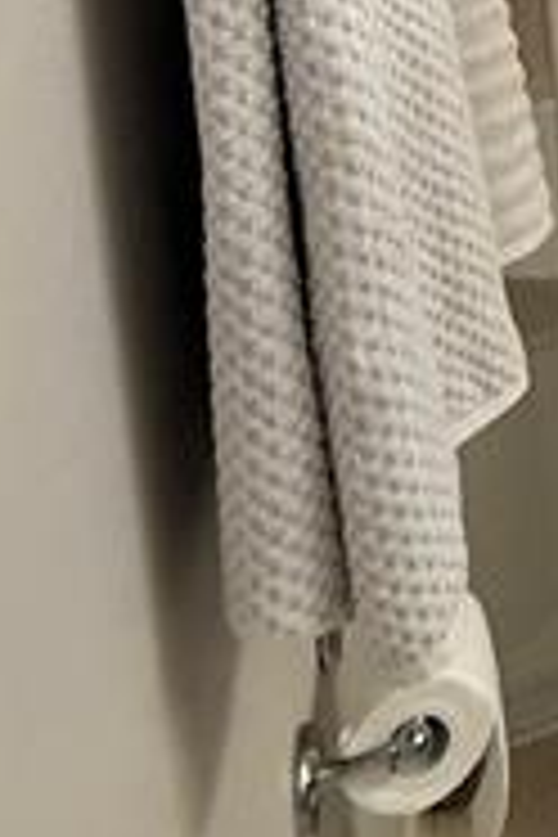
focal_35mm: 60
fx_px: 1395
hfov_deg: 16.5
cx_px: 1152
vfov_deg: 26.0
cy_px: -369
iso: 400
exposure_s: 1/60
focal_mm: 2.22
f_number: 2.2
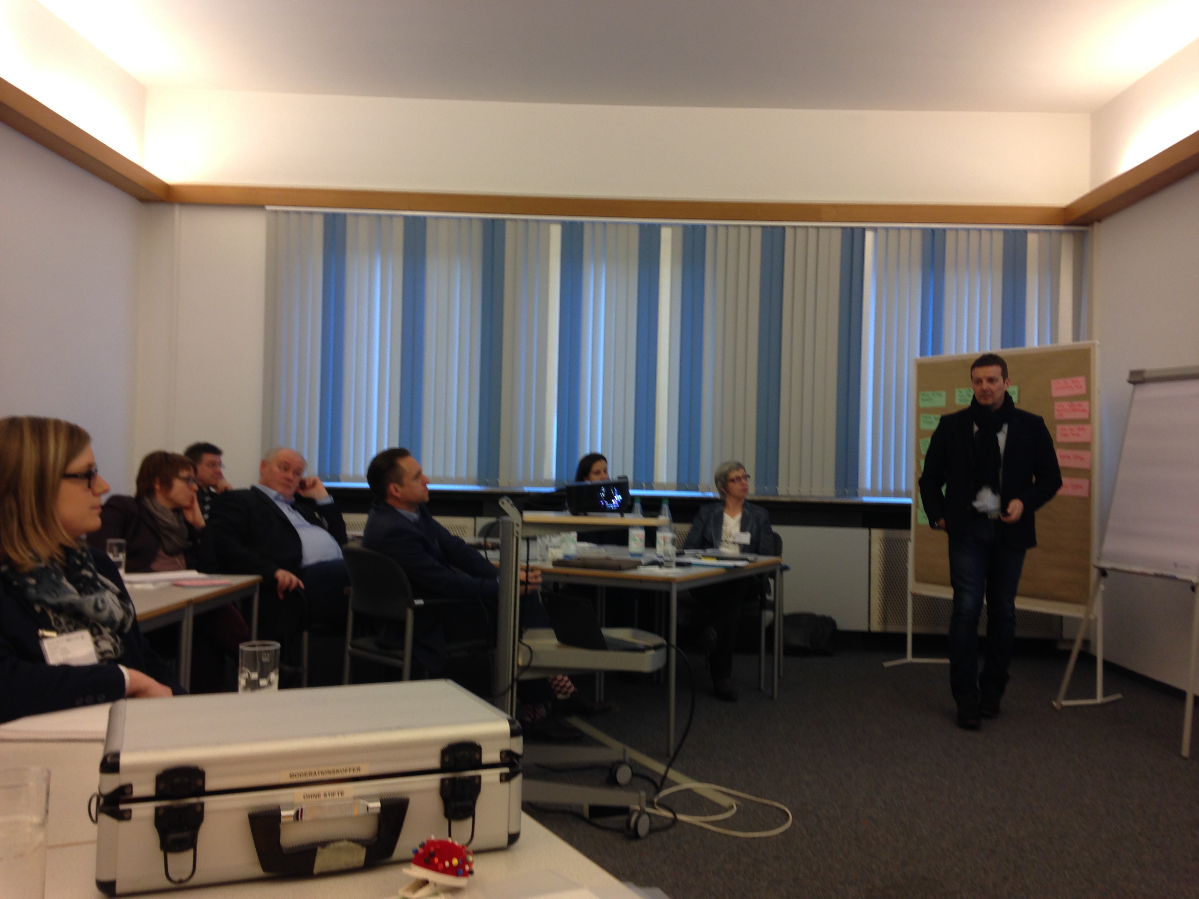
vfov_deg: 42.9
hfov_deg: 55.4
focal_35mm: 33
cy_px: 450
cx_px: 600
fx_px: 1143
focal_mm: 4.12
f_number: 2.4
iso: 50
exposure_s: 1/24
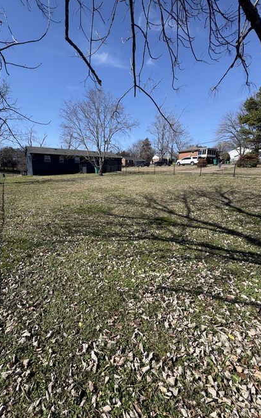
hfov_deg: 74.3
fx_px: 171
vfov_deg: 101.5
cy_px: 208
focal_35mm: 15
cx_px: 110
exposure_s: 1/1346
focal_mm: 2.22
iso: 50
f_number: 2.2
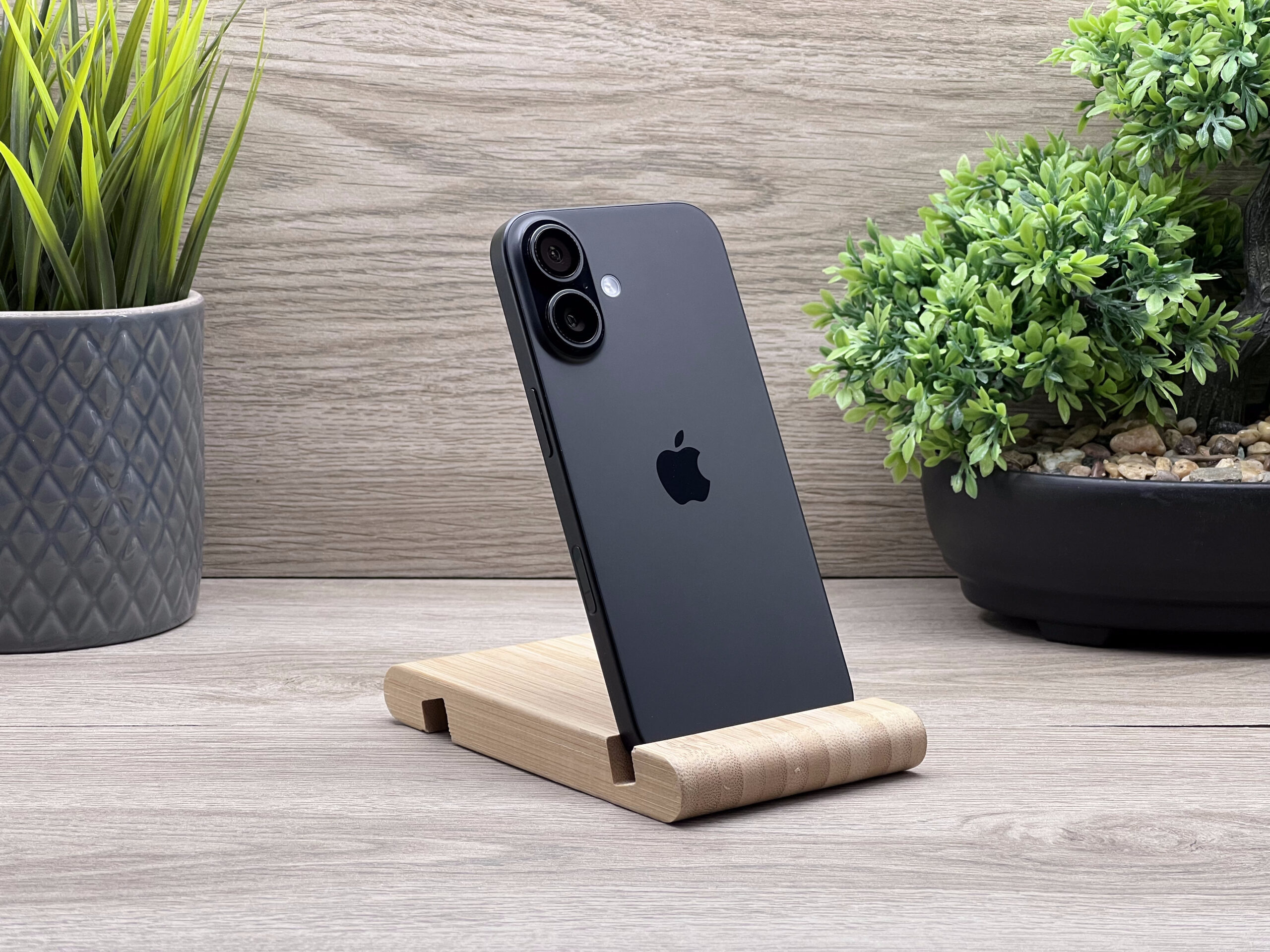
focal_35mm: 77
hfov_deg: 25.3
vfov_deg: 19.1
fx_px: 2825
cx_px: 635
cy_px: 476
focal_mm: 9
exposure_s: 1/100
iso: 80
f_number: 2.8
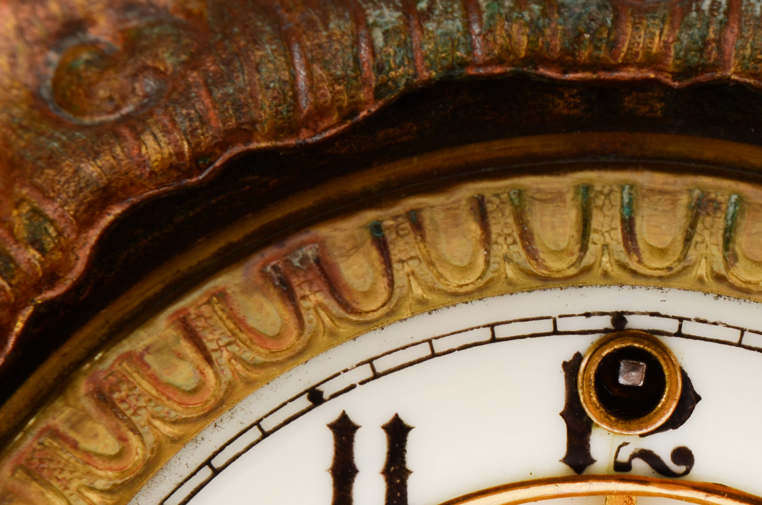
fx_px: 3103
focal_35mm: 147
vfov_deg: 9.3
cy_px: 370
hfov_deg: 13.9
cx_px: 640
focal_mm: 55
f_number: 18
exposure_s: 1/160
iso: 100
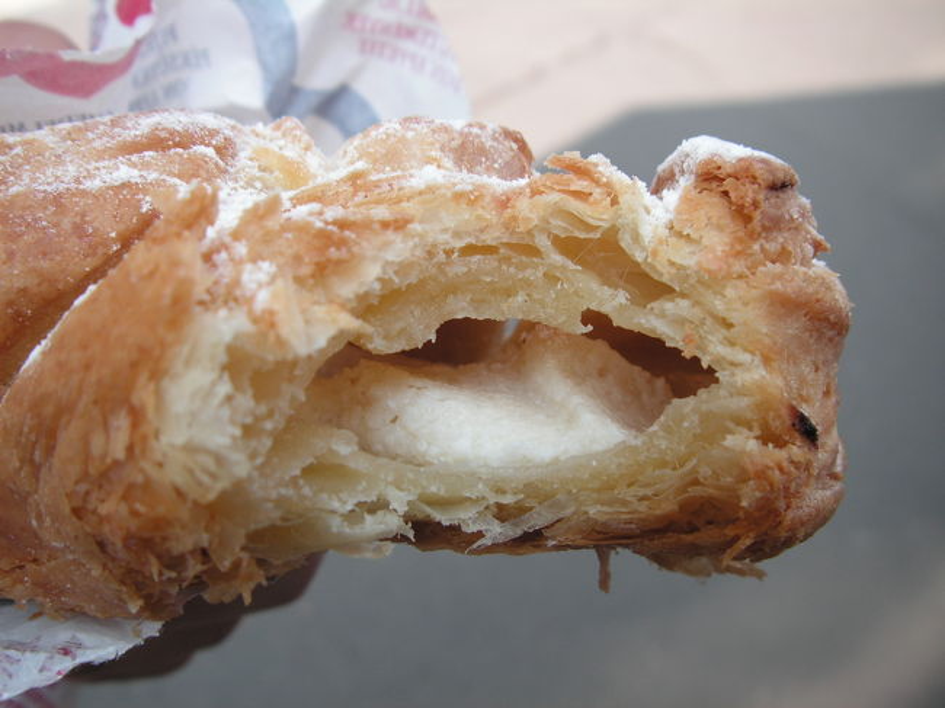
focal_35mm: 38
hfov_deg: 49.0
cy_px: 354
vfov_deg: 37.7
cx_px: 472
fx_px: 1037
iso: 50
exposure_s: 1/180
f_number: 3.3
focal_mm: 6.3
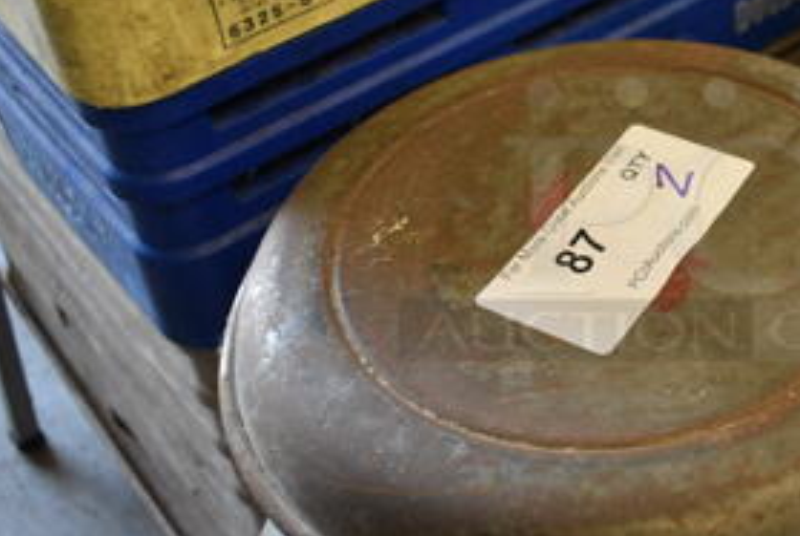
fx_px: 1313
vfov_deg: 23.0
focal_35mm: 59
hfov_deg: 32.2
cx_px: 720
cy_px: 209
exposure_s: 1/125
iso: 1100
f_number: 3.5
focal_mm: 18
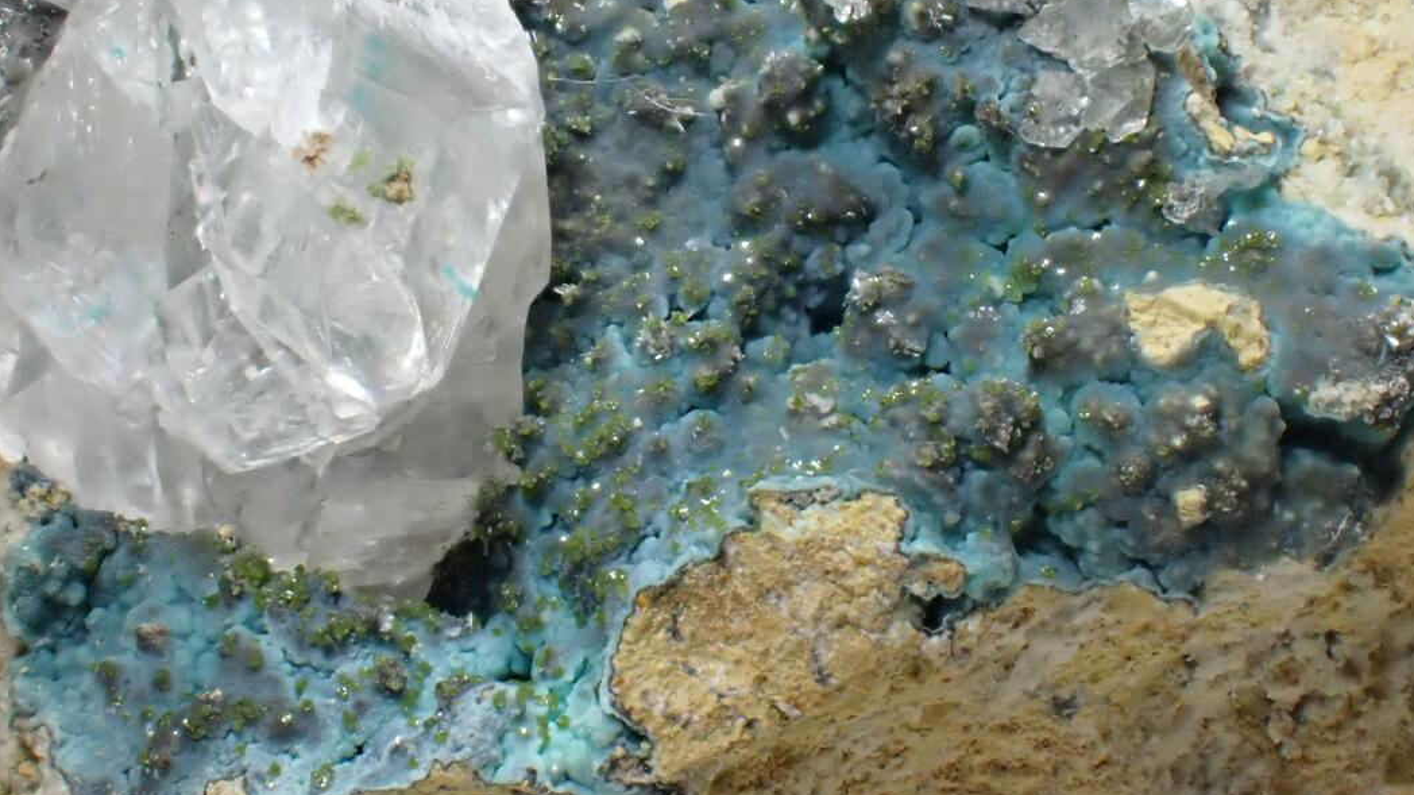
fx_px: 4873
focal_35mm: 130
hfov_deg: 16.5
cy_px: 236
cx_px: 733
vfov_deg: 9.3
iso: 800
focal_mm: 18
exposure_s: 1/400
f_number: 6.3
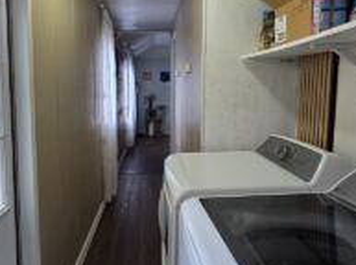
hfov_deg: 63.7
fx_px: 277
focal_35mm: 27
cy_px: 123
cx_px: 118
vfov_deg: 51.2
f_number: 2.2
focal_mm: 2.2
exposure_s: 1/60
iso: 100
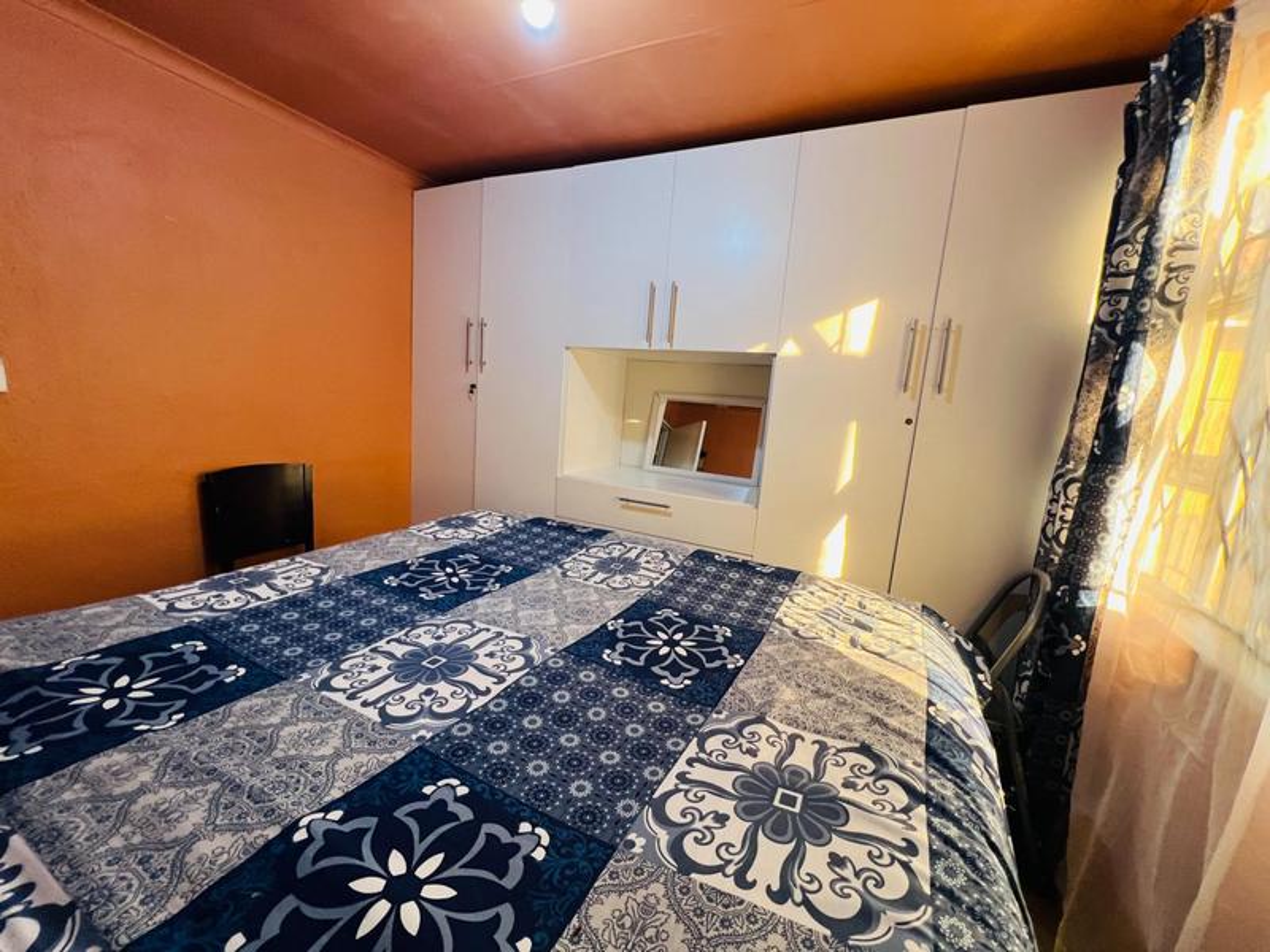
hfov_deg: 106.2
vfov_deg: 89.9
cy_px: 476
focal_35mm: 13
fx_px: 477
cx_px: 635
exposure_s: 1/70
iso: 250
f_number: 1.8
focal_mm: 1.57
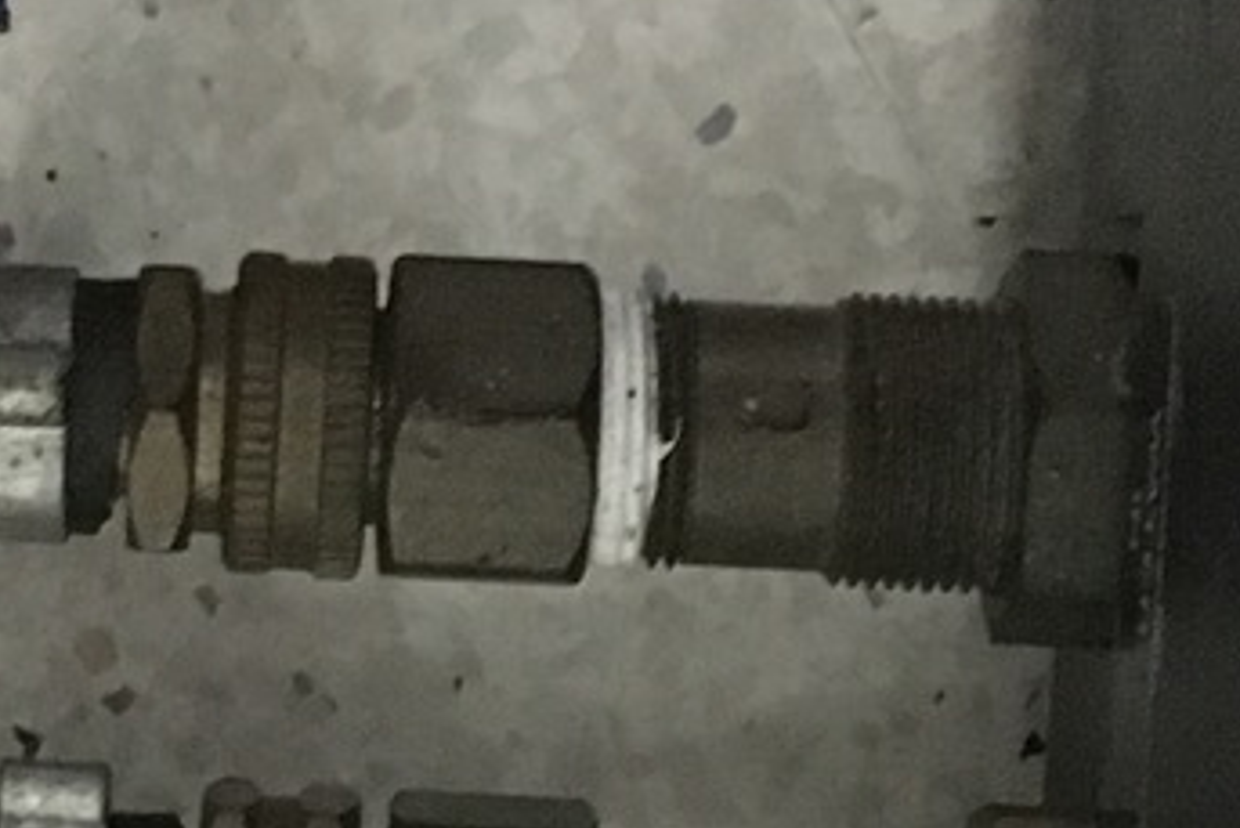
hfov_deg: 13.5
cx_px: 394
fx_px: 5237
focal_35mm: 152
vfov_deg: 9.0
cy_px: 575
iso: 320
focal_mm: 4.15
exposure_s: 1/17
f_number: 2.2
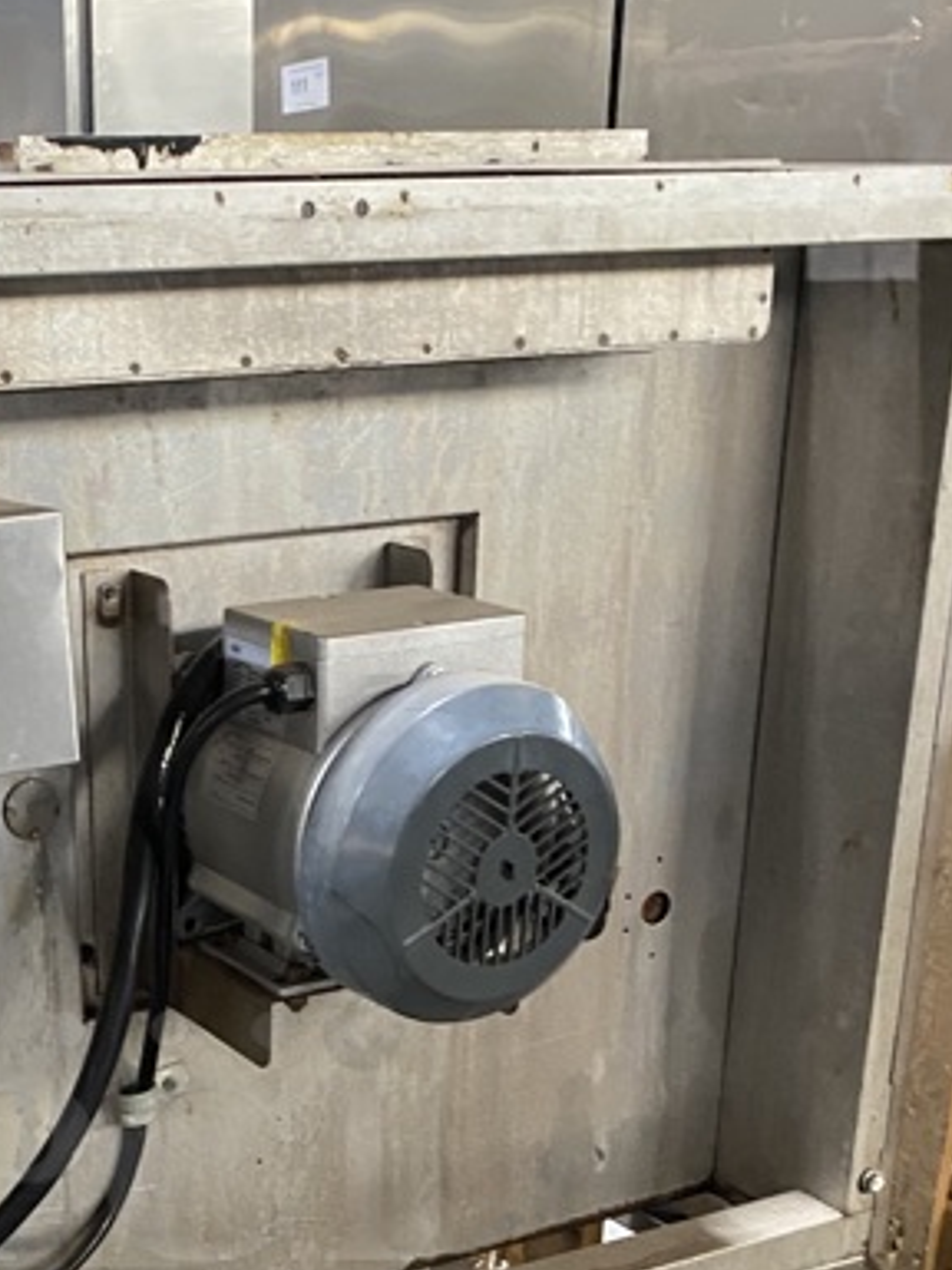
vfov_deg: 33.0
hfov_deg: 26.0
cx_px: 169
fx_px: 2017
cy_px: 1166
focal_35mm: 55
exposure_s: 1/60
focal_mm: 4.25
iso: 400
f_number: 1.8
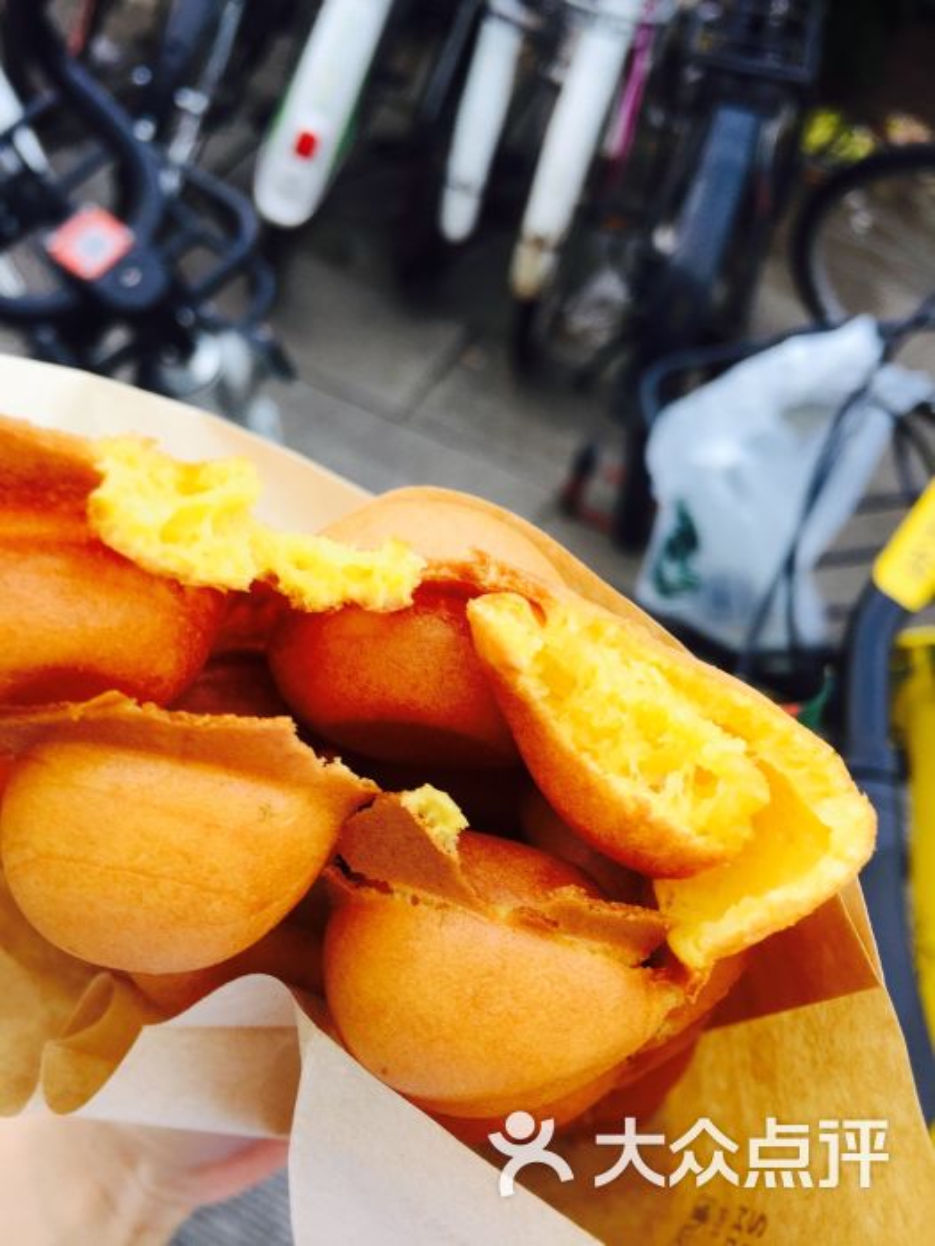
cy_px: 623
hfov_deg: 48.2
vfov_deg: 61.7
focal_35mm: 29
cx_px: 468
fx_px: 1044
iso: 40
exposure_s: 1/50
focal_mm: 4.15
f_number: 2.2
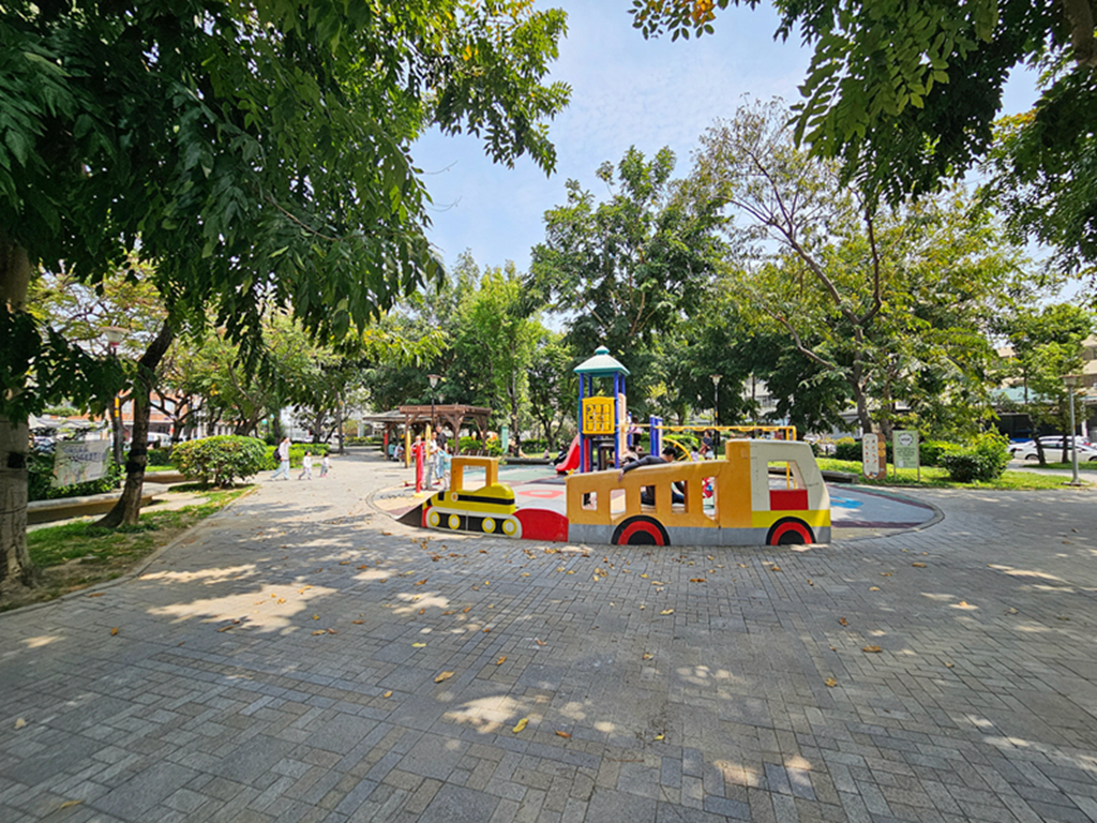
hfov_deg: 106.2
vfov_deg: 89.9
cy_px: 412
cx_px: 548
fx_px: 412
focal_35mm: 13
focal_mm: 2.2
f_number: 2.2
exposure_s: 1/970
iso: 50
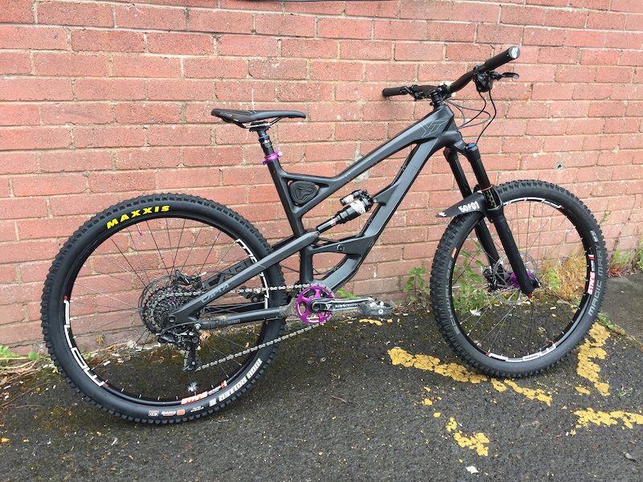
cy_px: 241
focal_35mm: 29
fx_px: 539
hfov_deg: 61.7
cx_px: 322
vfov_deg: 48.2
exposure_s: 1/119
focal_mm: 4.15
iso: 32
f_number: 2.2
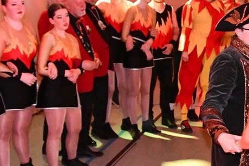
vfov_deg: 14.4
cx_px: 283
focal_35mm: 95
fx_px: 657
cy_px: 98
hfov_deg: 20.3
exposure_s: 1/60
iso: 6400
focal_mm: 18
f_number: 4
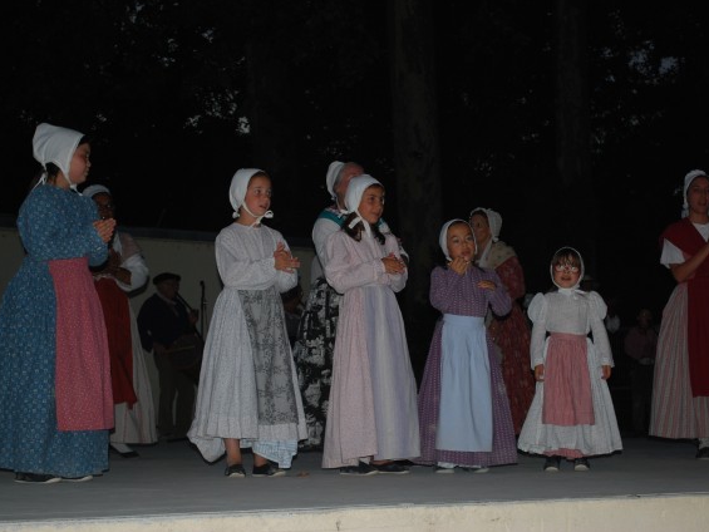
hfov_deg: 27.0
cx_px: 374
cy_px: 265
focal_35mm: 72
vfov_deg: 20.4
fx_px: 1475
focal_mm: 44
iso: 360
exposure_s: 1/60
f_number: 5.3
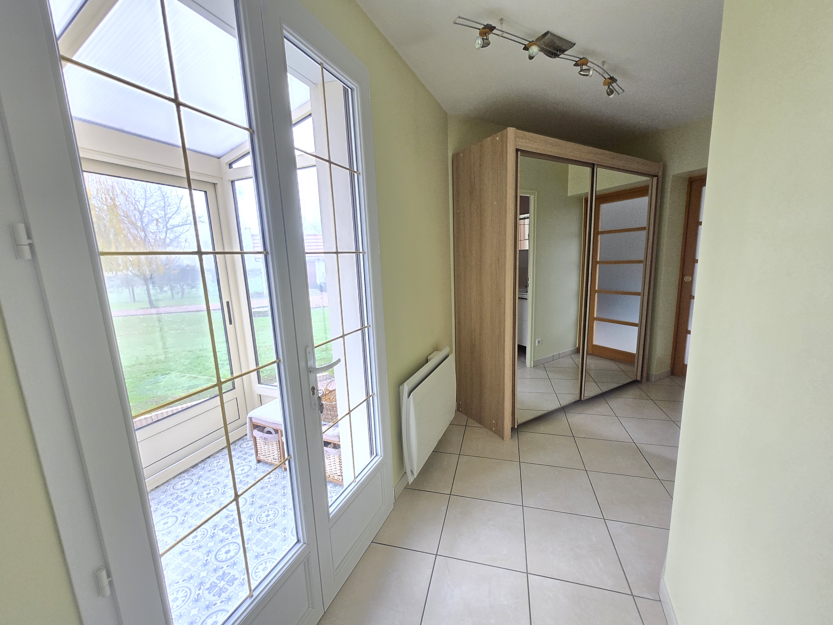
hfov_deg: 106.2
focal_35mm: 13
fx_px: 313
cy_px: 312
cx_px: 416
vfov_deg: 89.9
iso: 125
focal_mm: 1.7
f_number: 2.2
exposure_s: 1/50
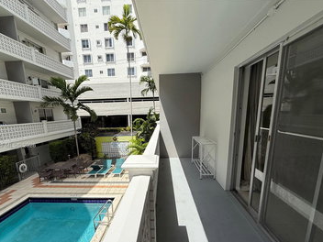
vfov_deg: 73.9
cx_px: 156
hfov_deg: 91.0
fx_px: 159
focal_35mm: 17
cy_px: 146
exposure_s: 1/2410
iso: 50
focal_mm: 2.22
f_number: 2.2
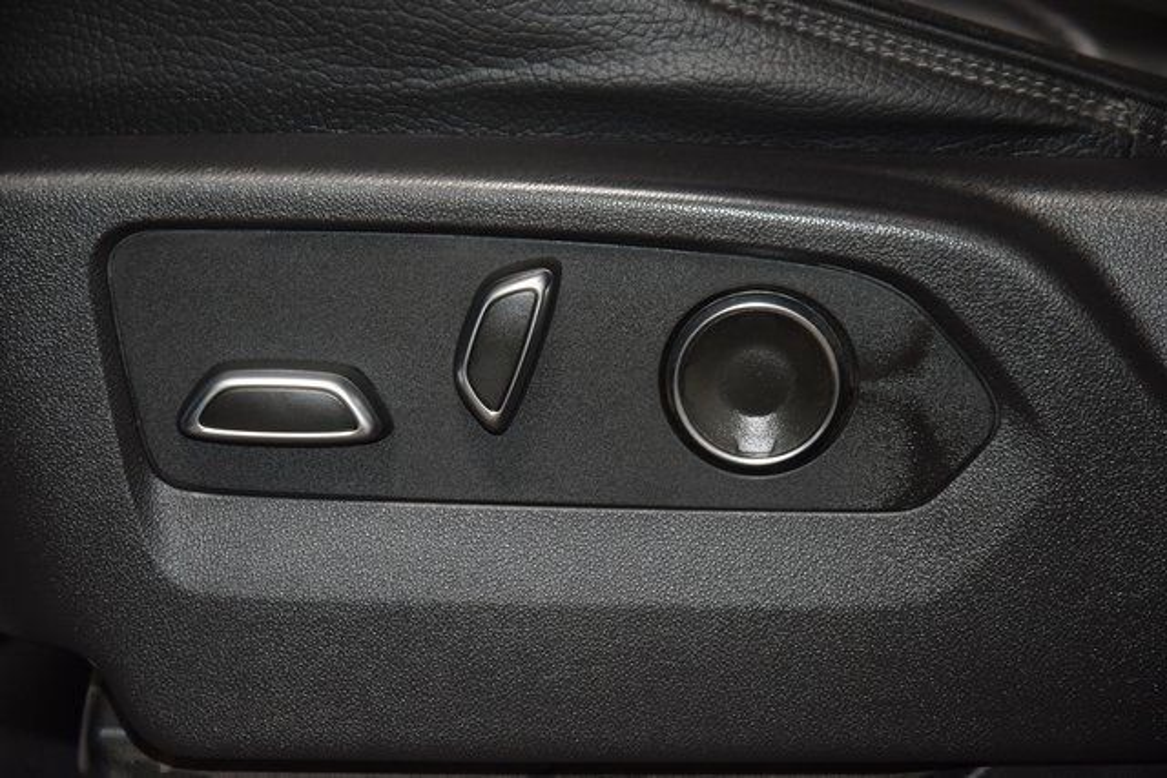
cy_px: 389
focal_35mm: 105
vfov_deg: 13.0
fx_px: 3404
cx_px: 584
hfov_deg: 19.5
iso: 1800
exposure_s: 1/60
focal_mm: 70
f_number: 4.5
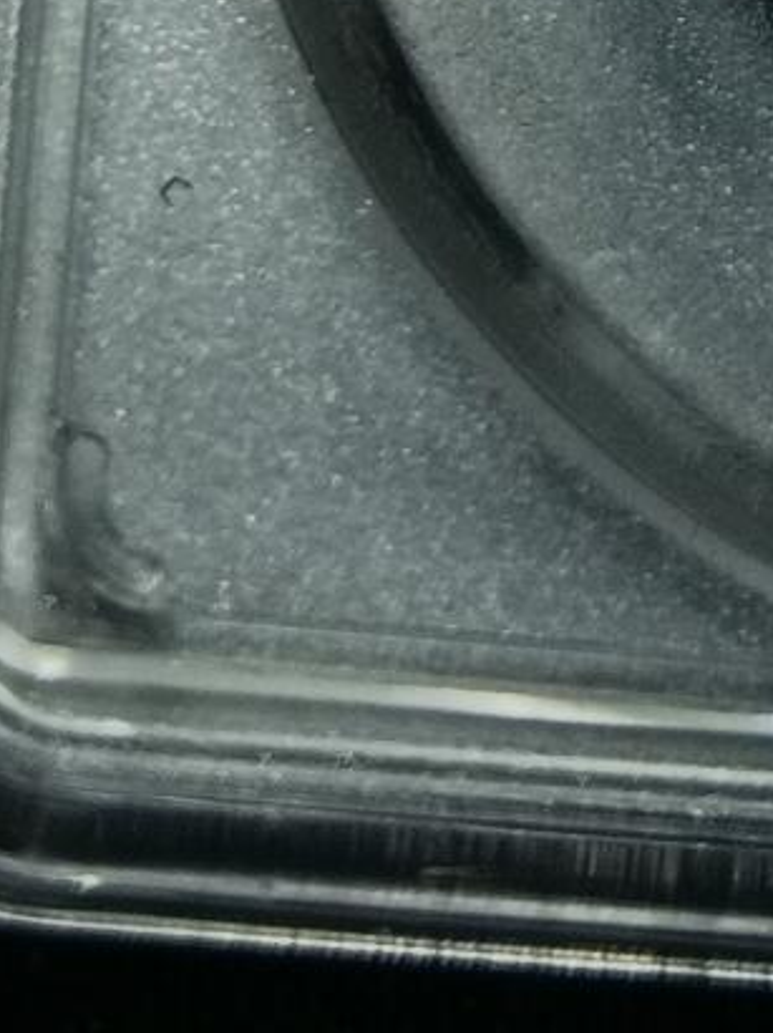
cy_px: -831
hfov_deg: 6.0
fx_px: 7332
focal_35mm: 246
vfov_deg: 7.8
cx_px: 1188
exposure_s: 1/100
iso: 64
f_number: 1.9
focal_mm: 6.67
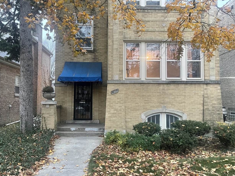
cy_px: 91
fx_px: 176
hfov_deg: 67.3
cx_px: 113
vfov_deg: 53.0
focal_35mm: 26
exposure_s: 1/40
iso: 500
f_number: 1.6
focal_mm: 5.1
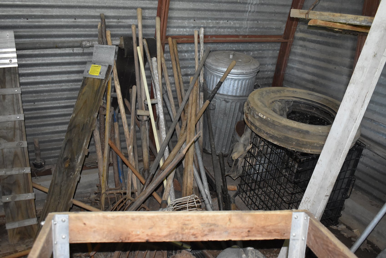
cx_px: 193
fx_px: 370
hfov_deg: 55.1
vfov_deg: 38.4
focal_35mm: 34
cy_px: 129
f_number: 3.8
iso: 2200
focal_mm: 23
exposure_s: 1/60
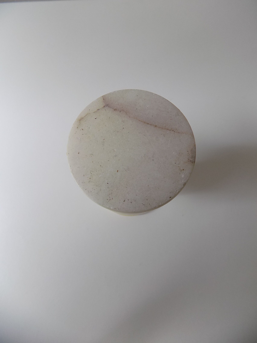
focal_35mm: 23
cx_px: 128
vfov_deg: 73.9
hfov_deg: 58.9
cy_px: 172
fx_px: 228
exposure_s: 1/30
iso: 100
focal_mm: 4
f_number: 3.1
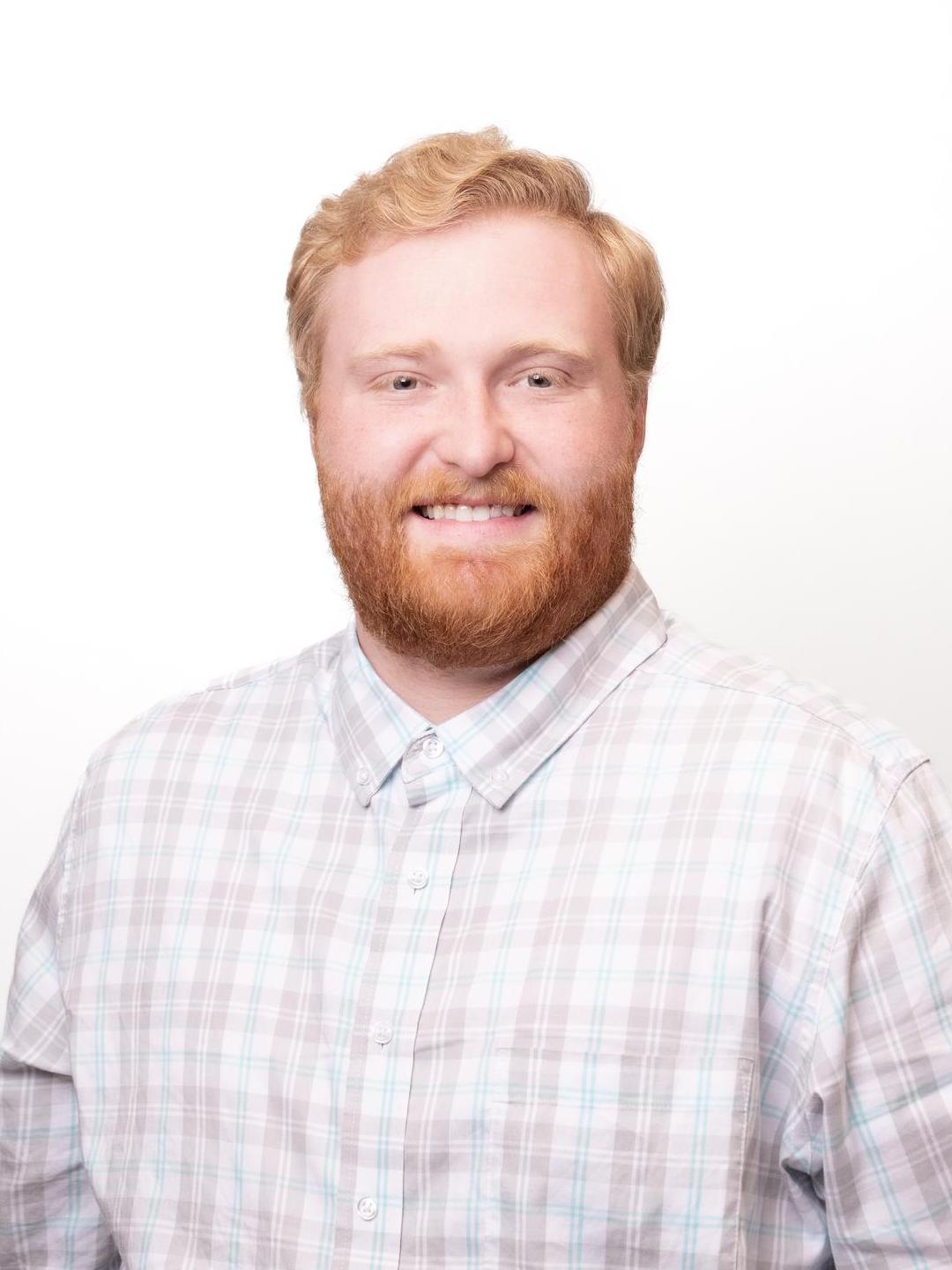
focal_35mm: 62
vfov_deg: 31.2
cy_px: 635
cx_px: 476
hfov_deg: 23.7
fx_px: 2273
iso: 400
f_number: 5
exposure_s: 1/80
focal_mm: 31
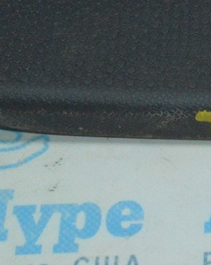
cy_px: -7
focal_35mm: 138
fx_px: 1074
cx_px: 311
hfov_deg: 10.8
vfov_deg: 13.8
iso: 5600
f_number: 29
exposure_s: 1/50
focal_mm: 29
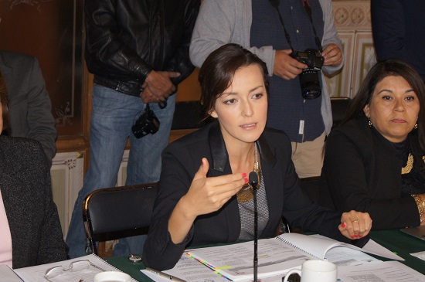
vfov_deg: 16.5
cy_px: 141
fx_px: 973
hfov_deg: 24.7
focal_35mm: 82
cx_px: 212
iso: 800
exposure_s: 1/100
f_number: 5.6
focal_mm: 55
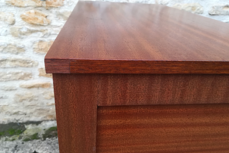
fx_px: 178
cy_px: 80
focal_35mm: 28
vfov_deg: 46.4
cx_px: 117
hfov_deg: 65.5
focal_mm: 3.83
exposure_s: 1/100
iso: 64
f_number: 2.2
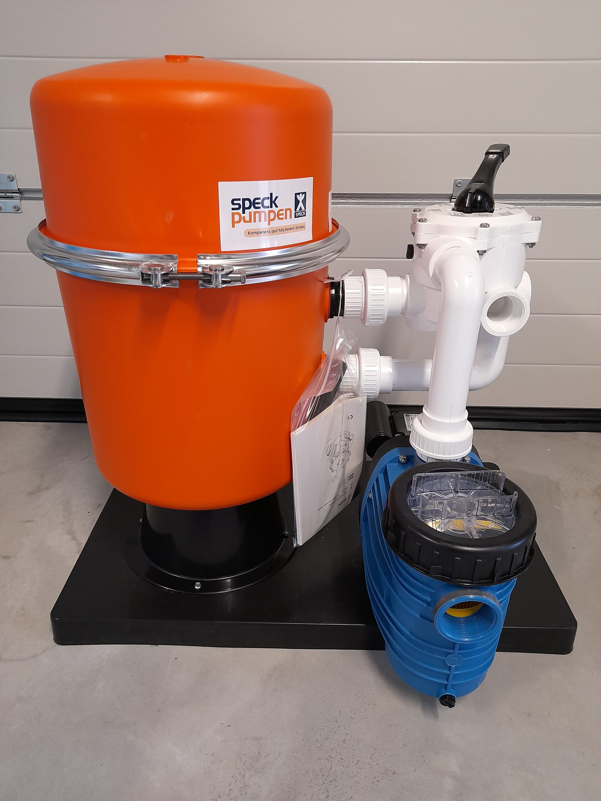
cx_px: 300
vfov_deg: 69.4
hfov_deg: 54.9
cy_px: 400
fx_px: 579
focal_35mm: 25
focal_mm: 4.6
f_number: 2
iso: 200
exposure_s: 1/50
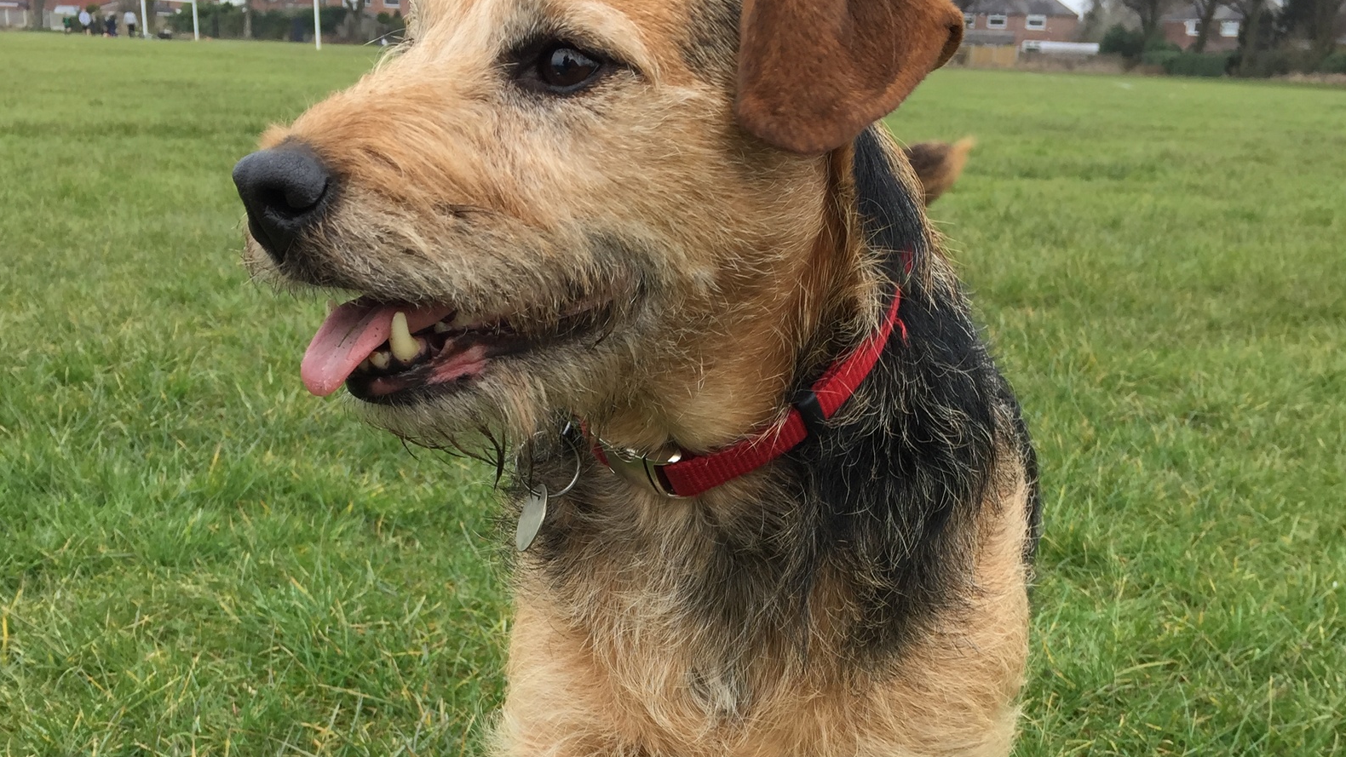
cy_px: 364
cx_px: 667
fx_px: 1142
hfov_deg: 61.0
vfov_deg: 36.7
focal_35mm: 32
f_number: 2.2
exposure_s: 1/384
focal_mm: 4.15
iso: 32
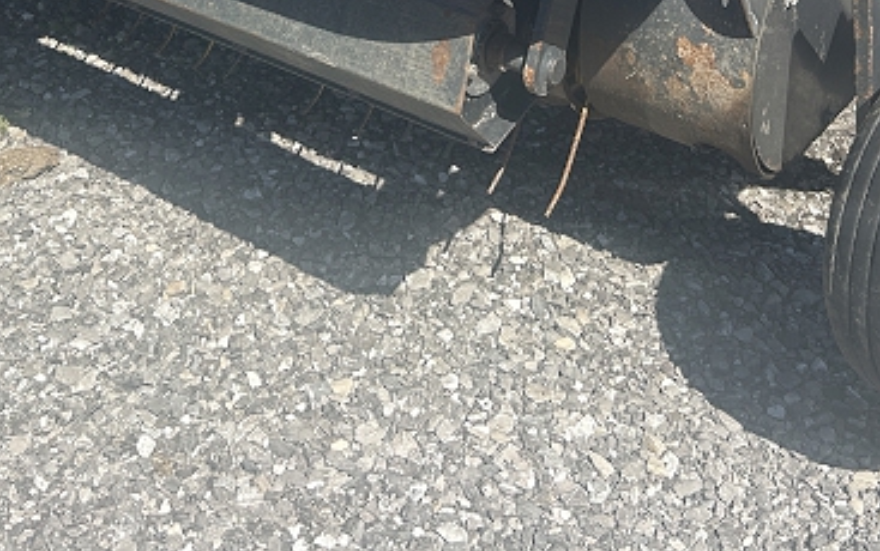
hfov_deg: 33.9
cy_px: -151
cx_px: 345
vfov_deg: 20.0
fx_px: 1440
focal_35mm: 60
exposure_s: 1/2632
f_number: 1.5
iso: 50
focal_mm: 5.7
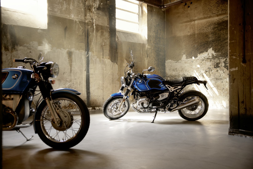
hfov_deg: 54.4
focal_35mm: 35
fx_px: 246
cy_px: 84
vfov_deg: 37.9
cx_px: 126
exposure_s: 1/25
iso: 400
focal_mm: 35
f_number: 2.8
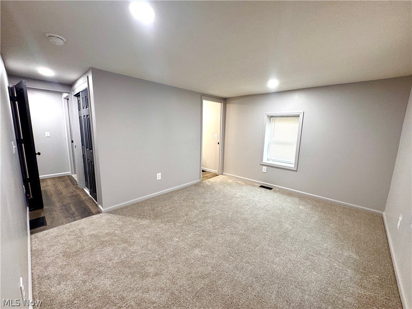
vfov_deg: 85.7
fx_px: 167
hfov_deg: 102.1
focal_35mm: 14
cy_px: 154
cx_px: 206
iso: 200
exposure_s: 1/60
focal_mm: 2.22
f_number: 2.2
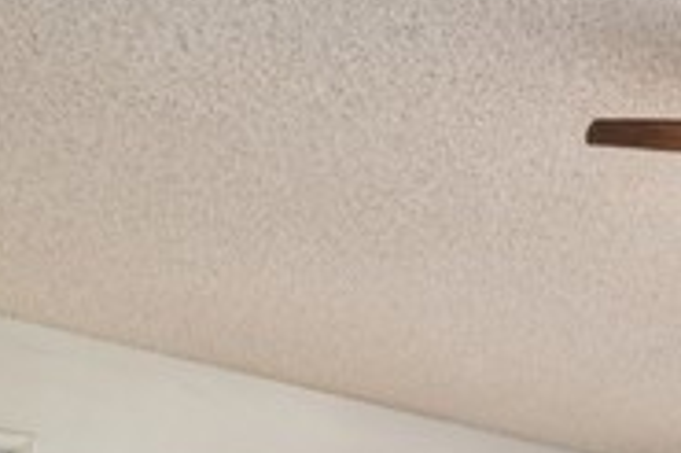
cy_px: 755
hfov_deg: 40.0
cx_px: 629
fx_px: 850
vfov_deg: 22.0
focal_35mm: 45
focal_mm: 13
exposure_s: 1/15
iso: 400
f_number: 8
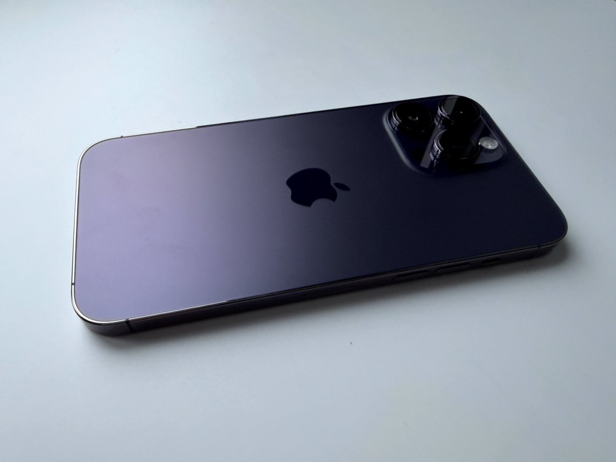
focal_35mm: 24
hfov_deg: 71.6
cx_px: 308
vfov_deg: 56.8
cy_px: 231
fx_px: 427
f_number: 2.2
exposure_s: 1/72
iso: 160
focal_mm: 2.22
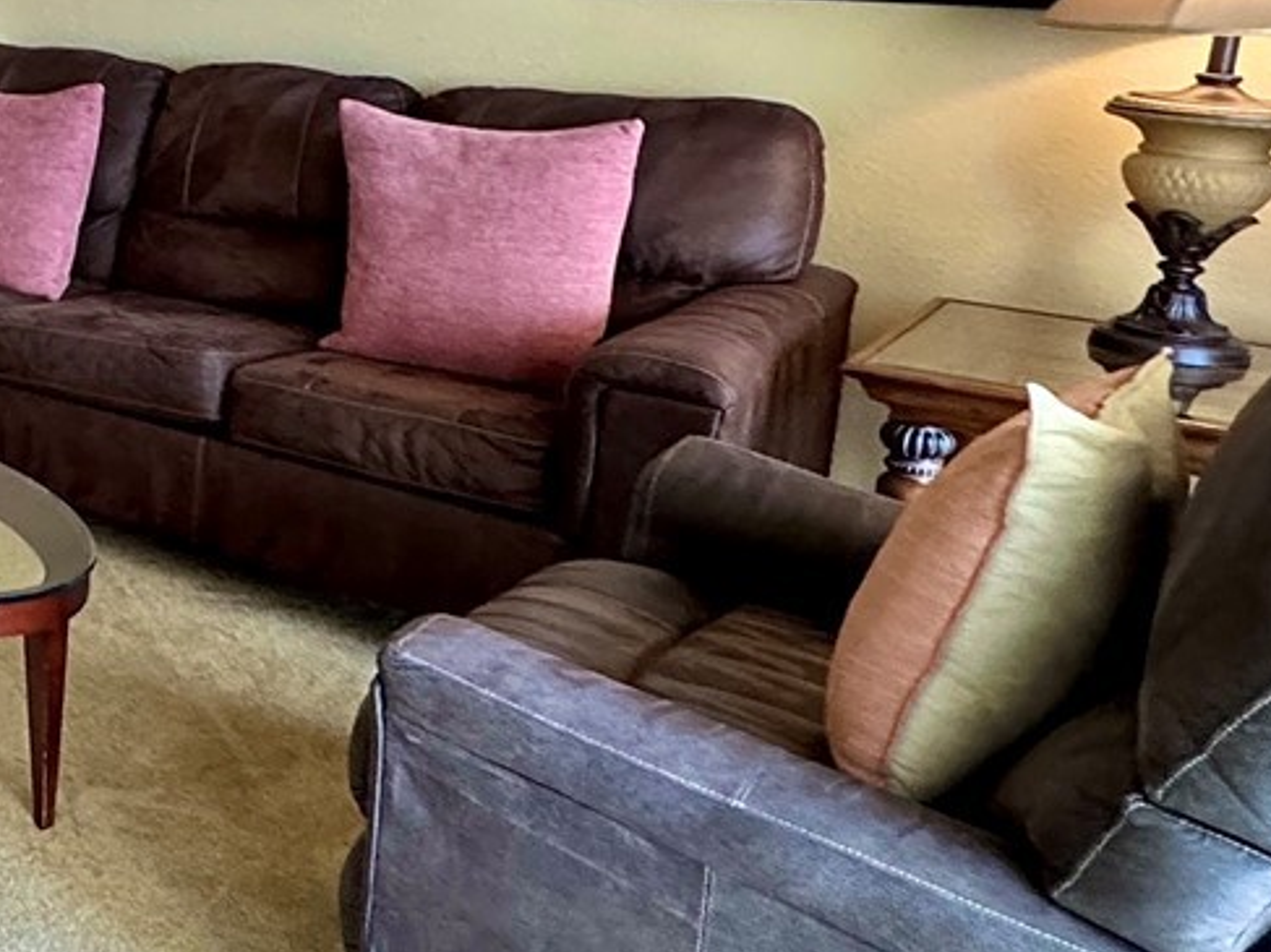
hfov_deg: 30.6
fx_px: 1689
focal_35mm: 46
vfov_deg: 30.7
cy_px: 180
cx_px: -449
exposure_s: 1/120
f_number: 2.2
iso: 320
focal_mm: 2.22
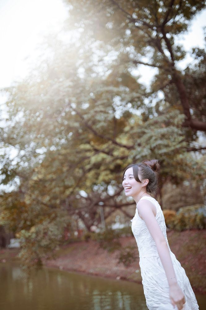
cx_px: 103
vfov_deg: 54.5
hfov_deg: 37.8
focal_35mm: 35
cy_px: 155
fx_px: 301
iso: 200
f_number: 1.4
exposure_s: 1/320
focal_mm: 35
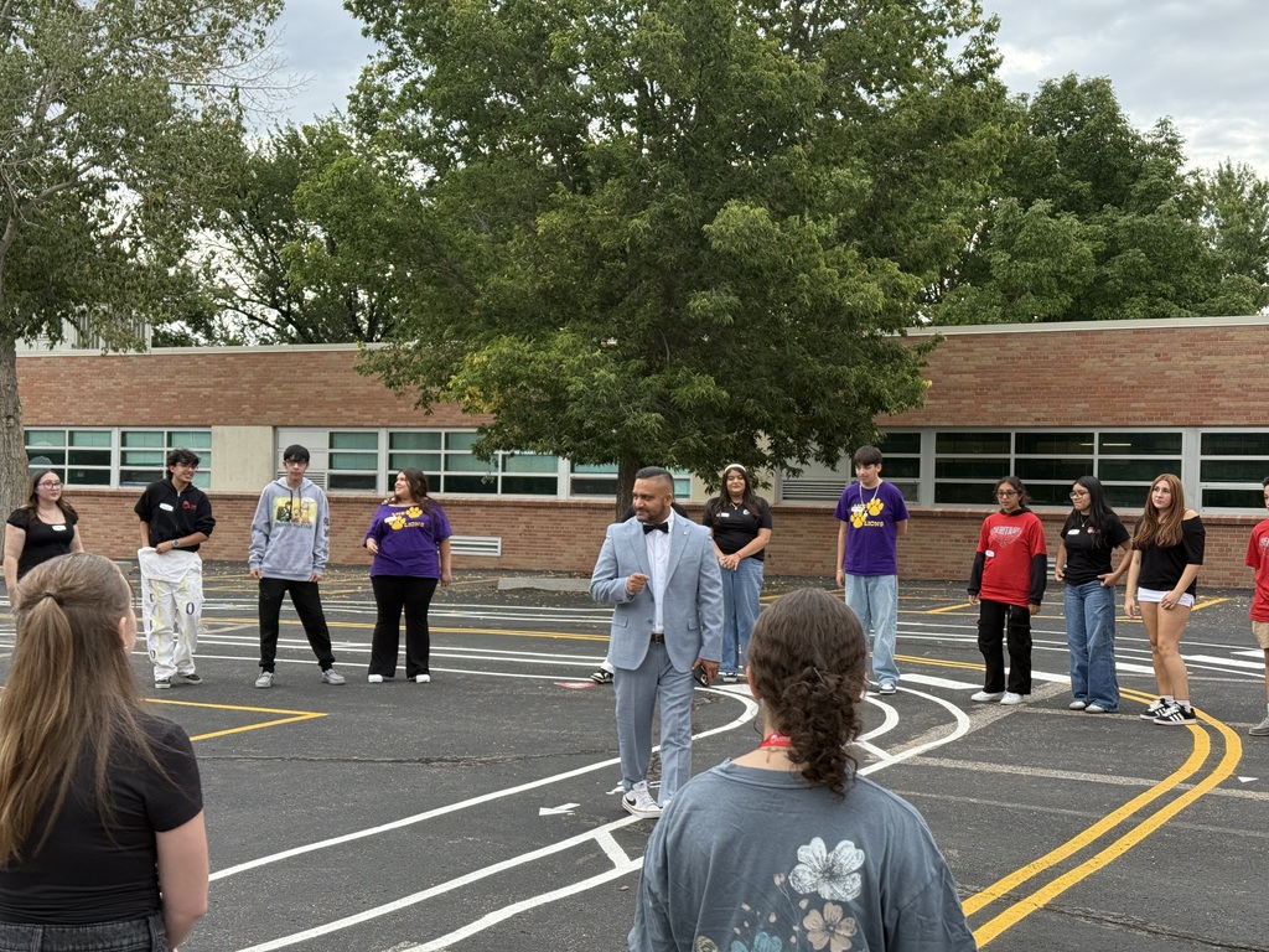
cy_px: 476
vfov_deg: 30.3
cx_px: 634
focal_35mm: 48
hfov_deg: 39.7
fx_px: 1760
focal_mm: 6.76
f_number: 1.78
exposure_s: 1/285
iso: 100
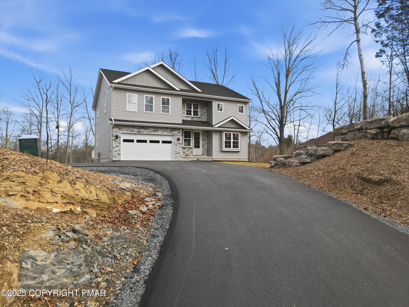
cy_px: 154
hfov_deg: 71.6
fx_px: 284
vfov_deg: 56.8
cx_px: 204
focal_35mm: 24
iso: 100
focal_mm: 4.5
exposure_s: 1/500
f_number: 2.8
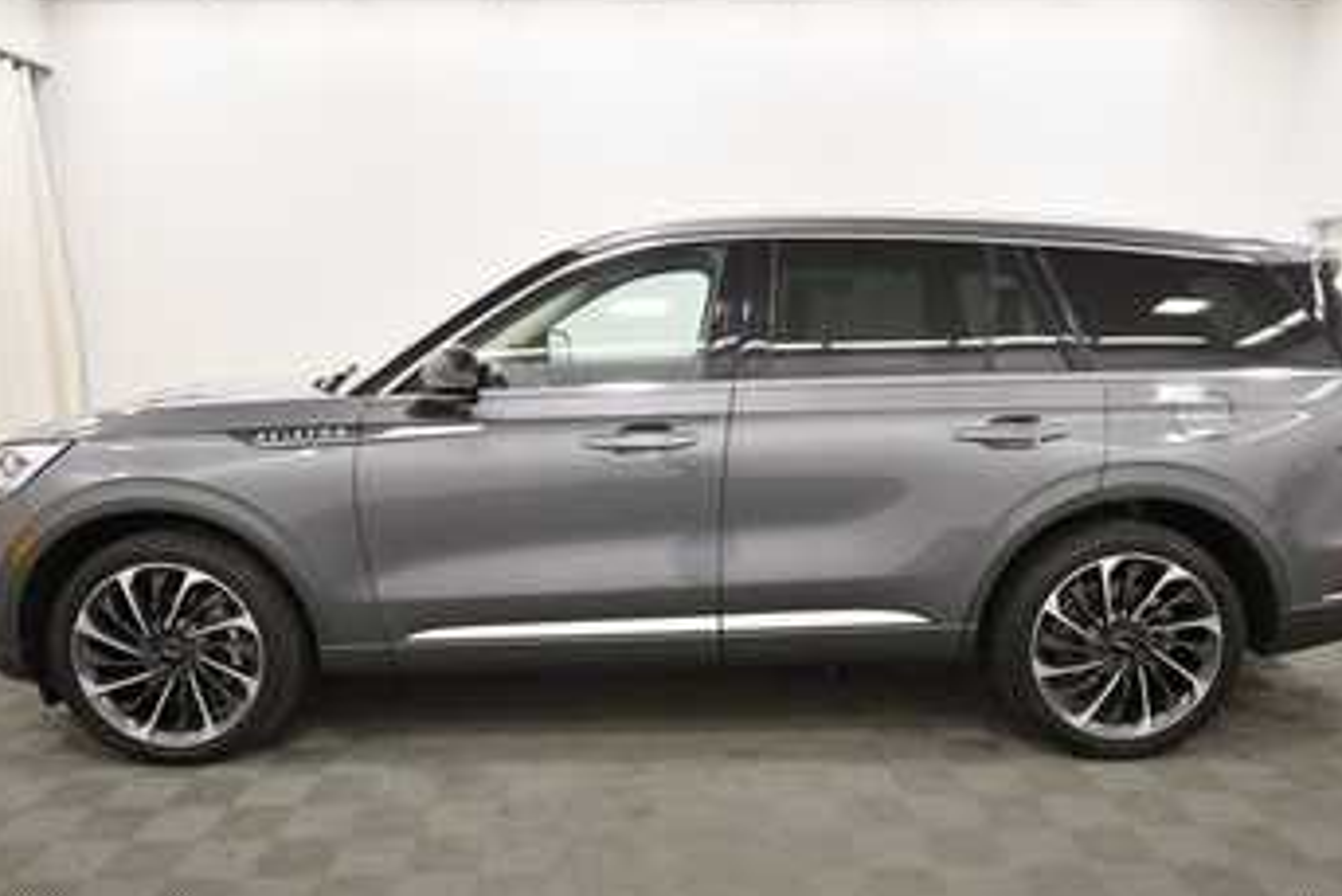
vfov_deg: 46.4
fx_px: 1044
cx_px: 696
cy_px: 499
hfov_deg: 65.4
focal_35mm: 28
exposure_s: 1/125
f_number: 5.3
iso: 1000
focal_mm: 16
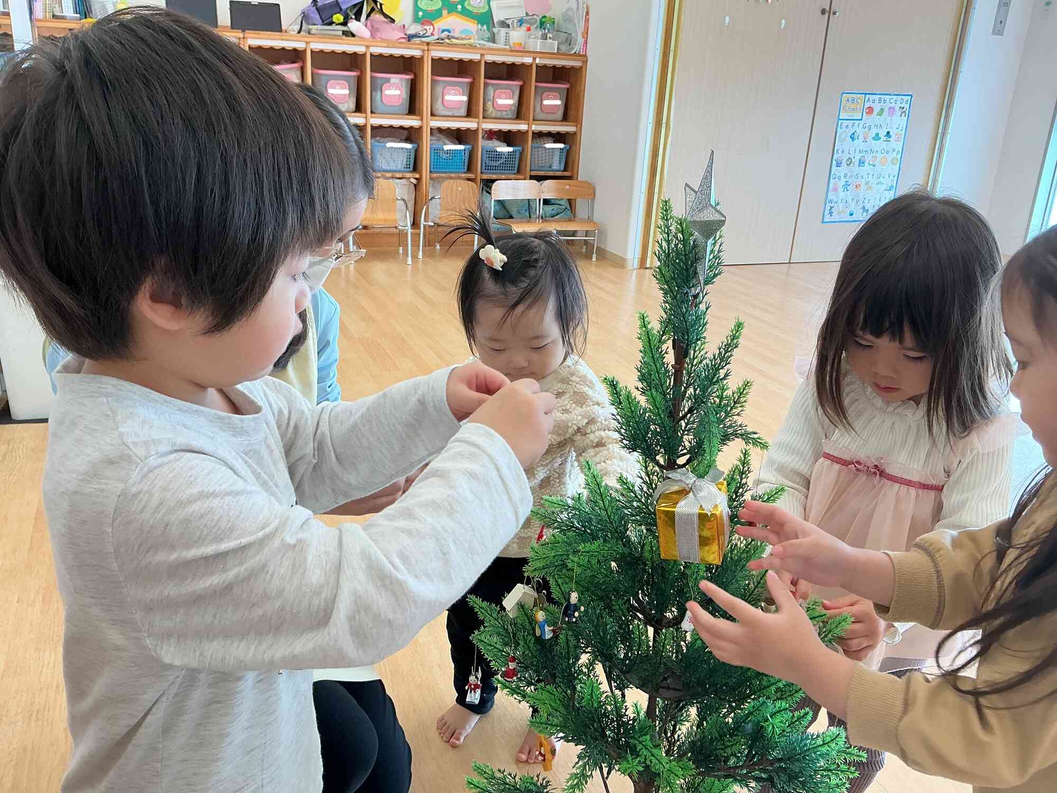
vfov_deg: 48.2
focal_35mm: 29
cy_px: 396
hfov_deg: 61.7
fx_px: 886
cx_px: 528
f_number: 1.8
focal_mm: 3
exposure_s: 1/120
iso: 32
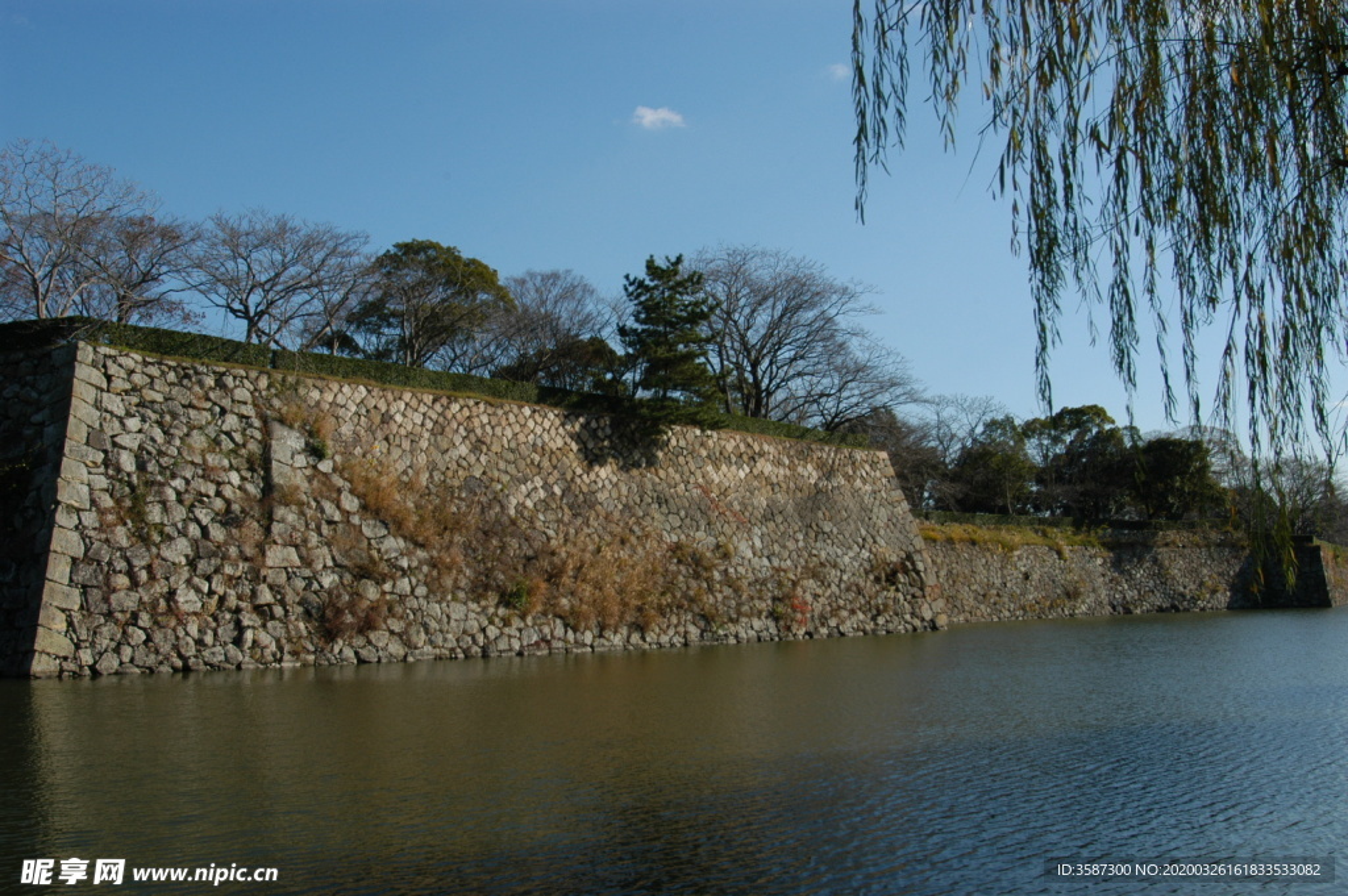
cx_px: 674
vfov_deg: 36.8
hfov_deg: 53.2
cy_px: 448
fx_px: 1347
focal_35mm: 36
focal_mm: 24
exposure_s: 1/350
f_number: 10
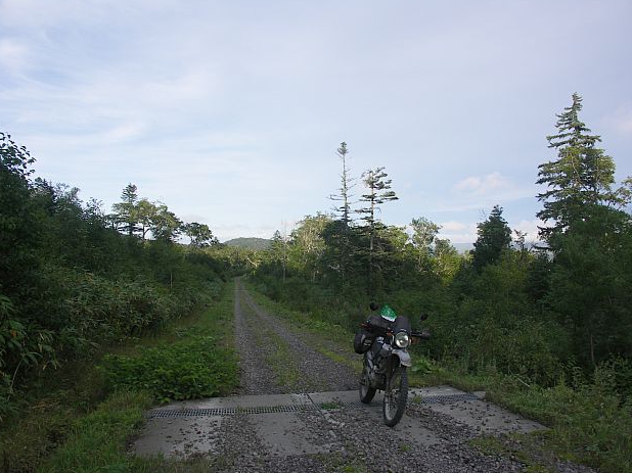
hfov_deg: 61.7
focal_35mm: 29
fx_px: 529
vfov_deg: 48.2
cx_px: 322
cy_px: 238
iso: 50
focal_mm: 7.2
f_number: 5.6
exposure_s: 1/200
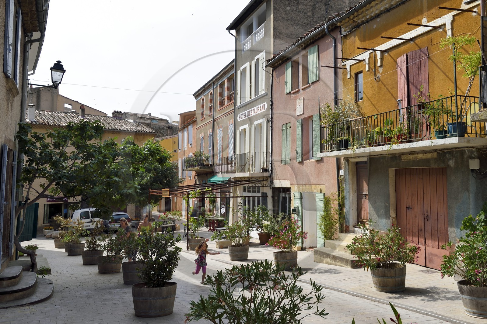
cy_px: 162
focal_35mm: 29
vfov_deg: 44.9
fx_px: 392
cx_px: 244
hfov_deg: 63.7
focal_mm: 29
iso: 200
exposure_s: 1/200
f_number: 14
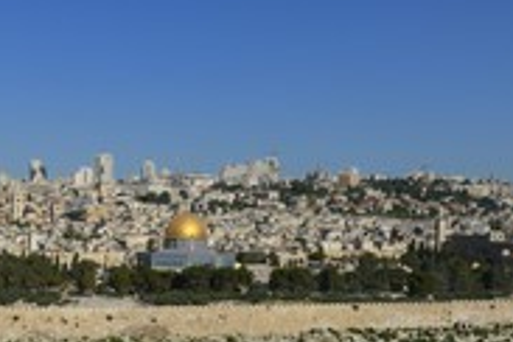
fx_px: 1311
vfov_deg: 14.7
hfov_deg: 20.9
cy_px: 303
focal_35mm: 92
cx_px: -67
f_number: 14
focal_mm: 40
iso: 200
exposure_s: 1/320
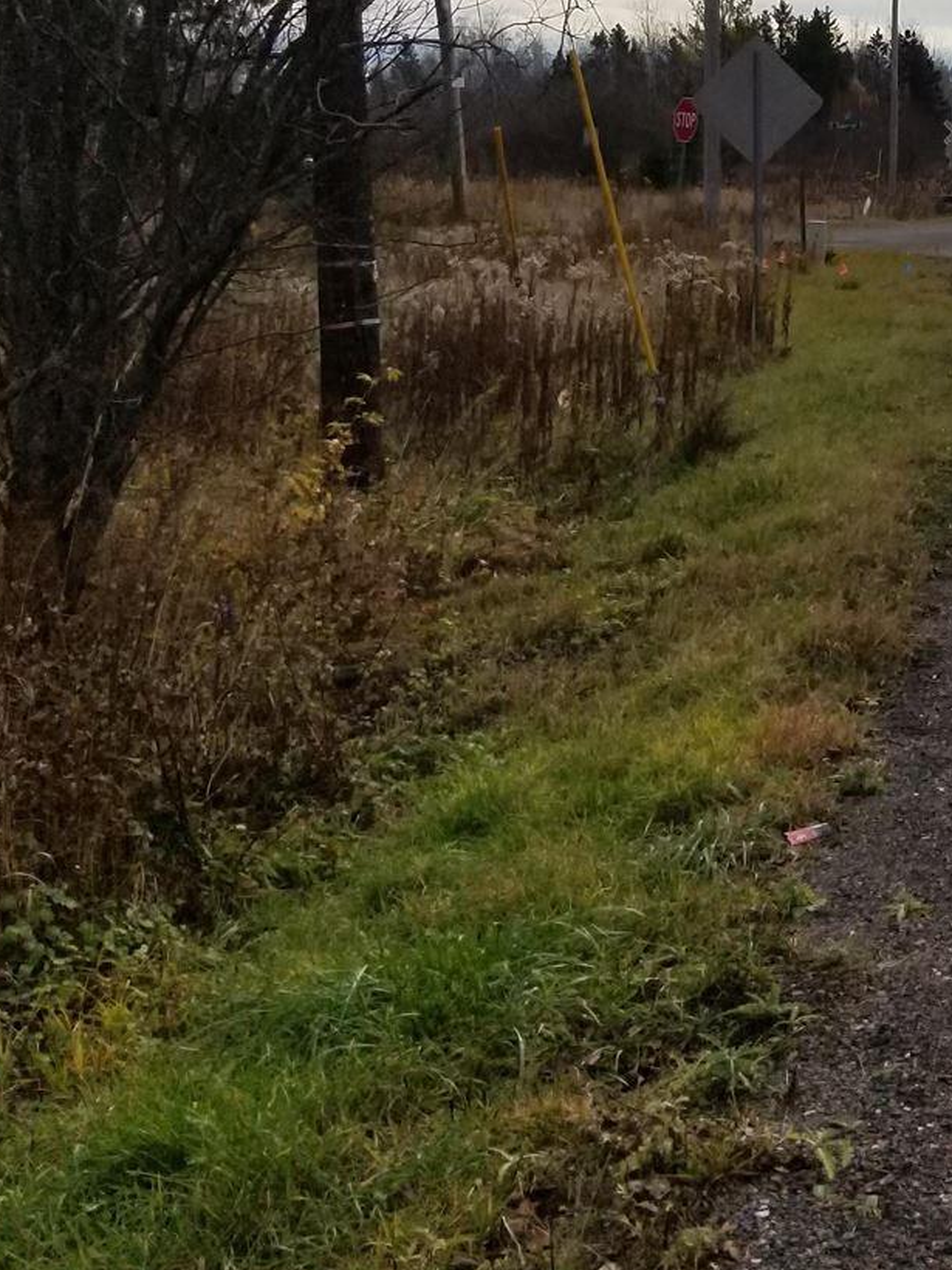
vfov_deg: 26.3
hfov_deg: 19.1
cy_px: 292
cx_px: 1118
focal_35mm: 73
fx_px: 2679
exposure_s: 1/5882
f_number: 1.7
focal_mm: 4.25
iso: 50
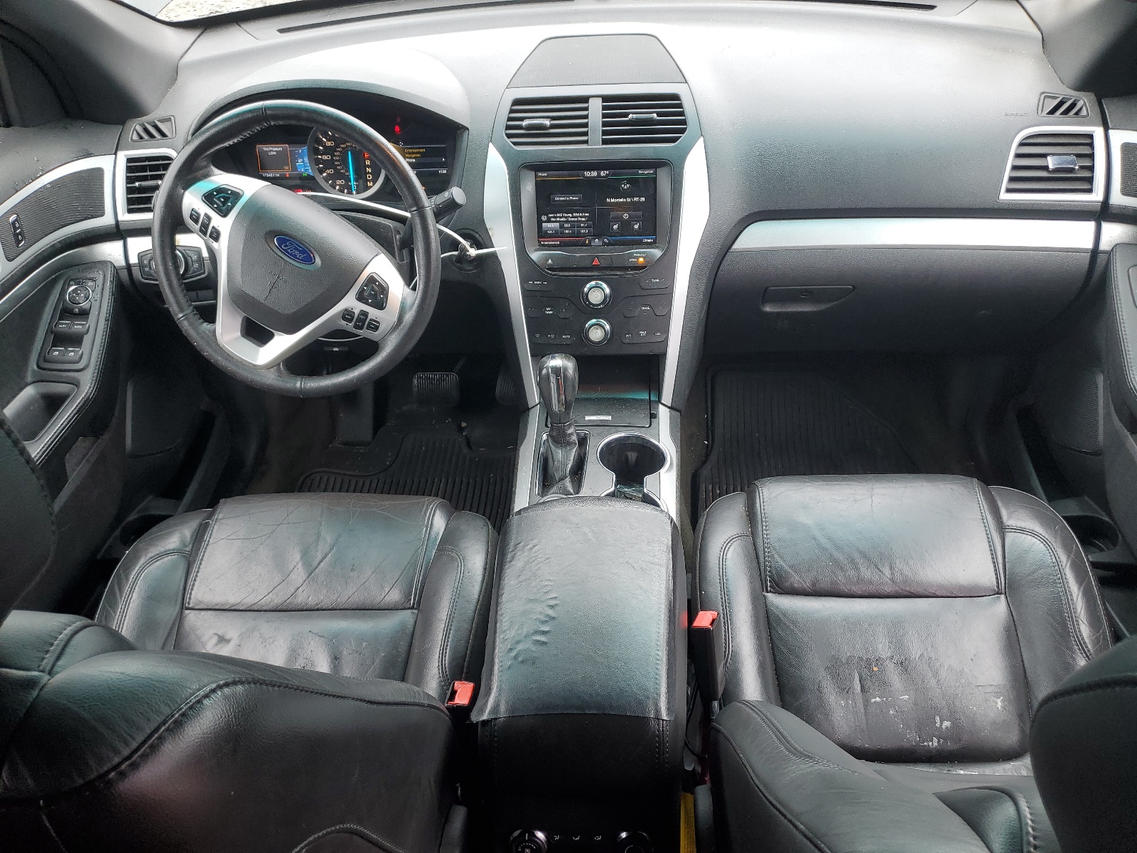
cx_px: 568
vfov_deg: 53.1
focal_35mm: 26
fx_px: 854
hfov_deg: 67.3
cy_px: 426
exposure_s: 1/60.2
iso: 51
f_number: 1.5
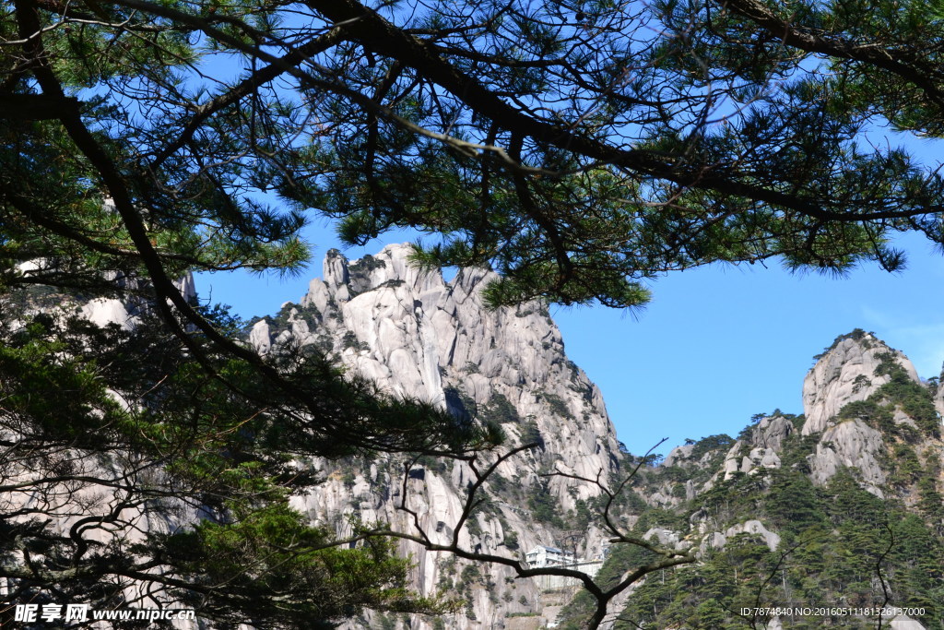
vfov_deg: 23.8
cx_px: 472
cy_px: 315
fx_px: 1495
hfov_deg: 35.0
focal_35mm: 57
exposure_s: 1/200
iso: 400
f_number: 10
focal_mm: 38
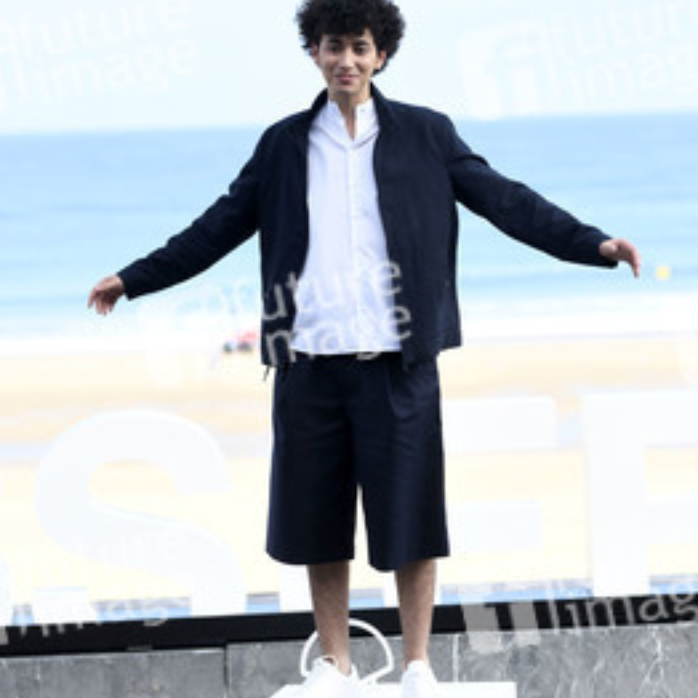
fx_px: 2897
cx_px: 352
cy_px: 458
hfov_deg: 13.7
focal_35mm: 127
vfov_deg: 13.7
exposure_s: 1/1600
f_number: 3.5
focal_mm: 98
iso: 400
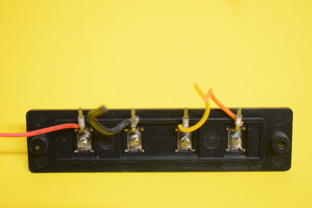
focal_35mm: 82
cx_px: 156
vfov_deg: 16.6
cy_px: 104
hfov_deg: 24.6
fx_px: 715
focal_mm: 55
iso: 3200
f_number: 5.6
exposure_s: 1/100
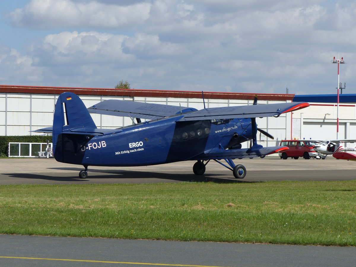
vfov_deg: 10.2
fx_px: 1491
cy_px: 134
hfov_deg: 13.6
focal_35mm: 145
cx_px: 178
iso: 100
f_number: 4
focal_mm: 26.1
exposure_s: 1/1300
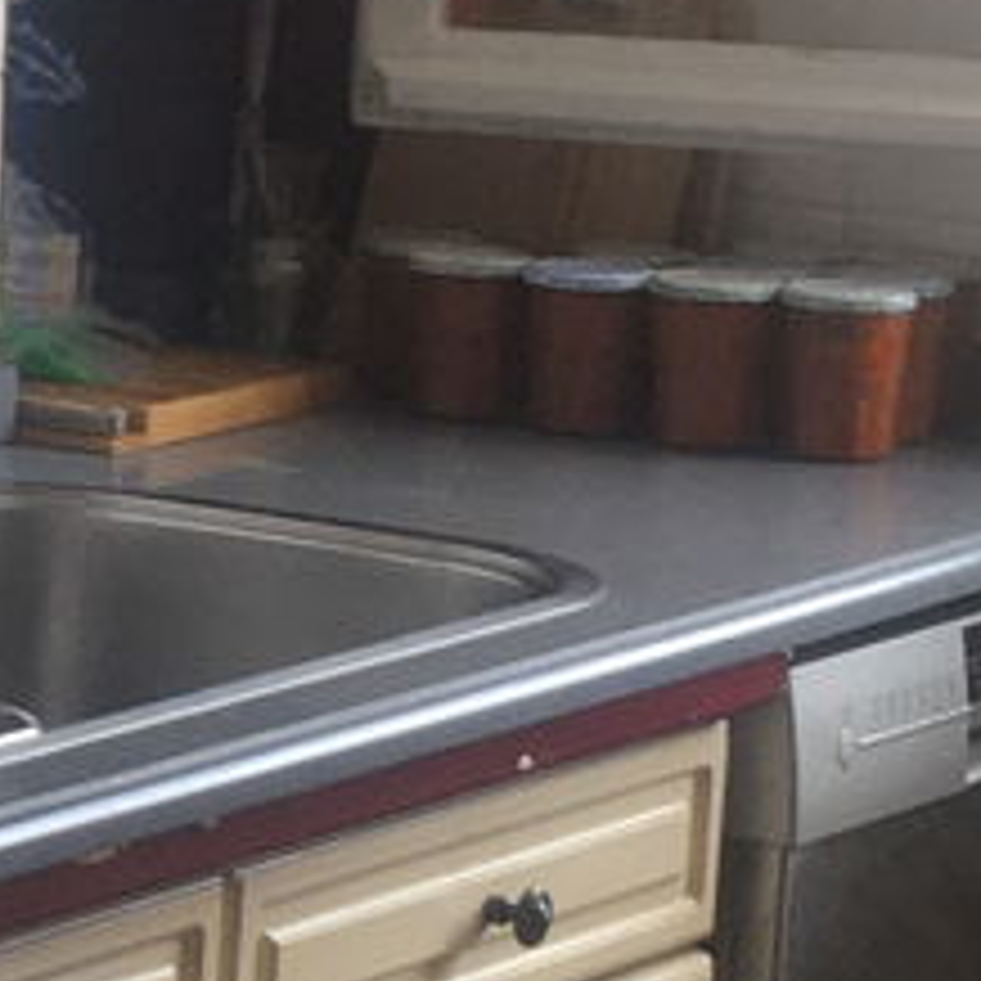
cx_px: -1030
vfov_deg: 9.3
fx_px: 6028
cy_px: 364
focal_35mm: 188
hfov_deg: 8.8
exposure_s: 1/100
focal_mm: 4.15
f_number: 2.2
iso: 40
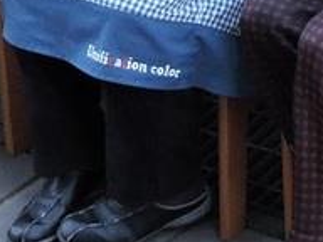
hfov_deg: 12.1
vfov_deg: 8.5
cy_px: -334
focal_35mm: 160
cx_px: 389
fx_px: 1493
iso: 400
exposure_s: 1/10
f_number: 3.5
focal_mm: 5.4
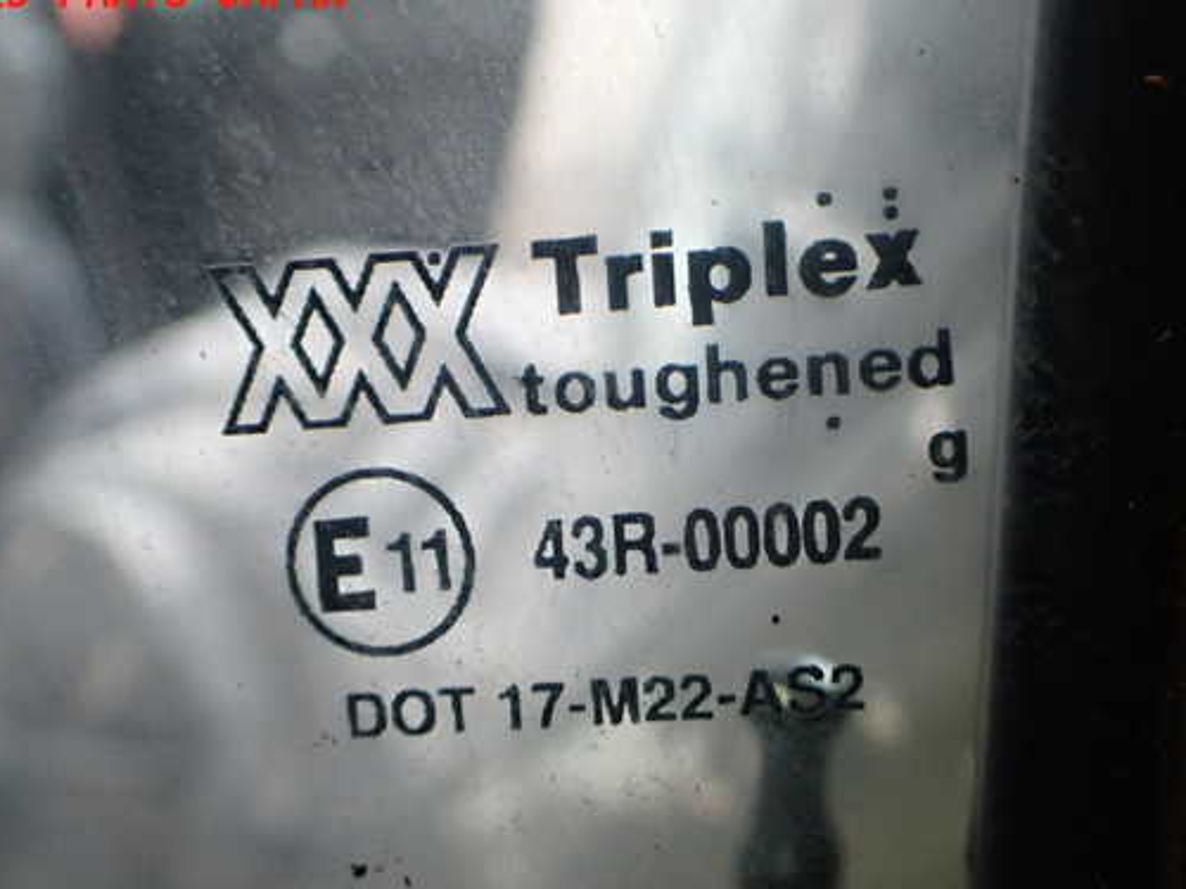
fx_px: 1233
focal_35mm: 36
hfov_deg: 51.3
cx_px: 626
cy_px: 495
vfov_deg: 39.6
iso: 400
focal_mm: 5.4
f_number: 2.3
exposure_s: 1/125
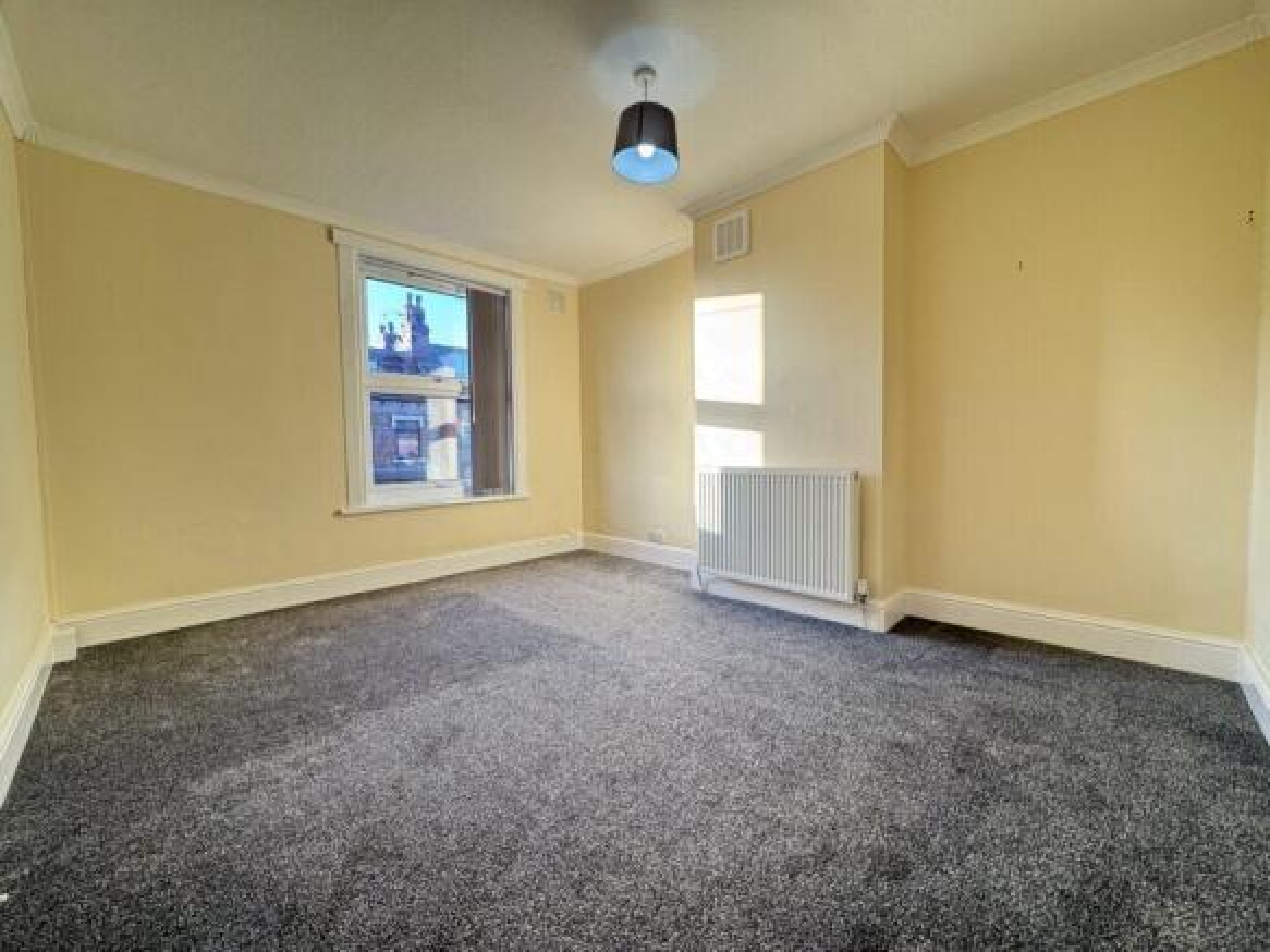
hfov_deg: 102.1
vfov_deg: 85.7
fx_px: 514
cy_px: 476
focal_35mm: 14
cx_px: 635
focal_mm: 2.22
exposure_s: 1/100
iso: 160
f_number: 2.2
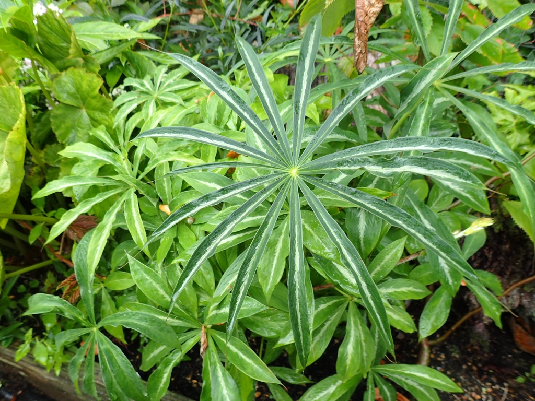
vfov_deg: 54.9
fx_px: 386
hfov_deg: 69.4
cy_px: 200
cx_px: 268
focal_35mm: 25
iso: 100
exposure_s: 1/60
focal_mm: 4.5
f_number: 2.8
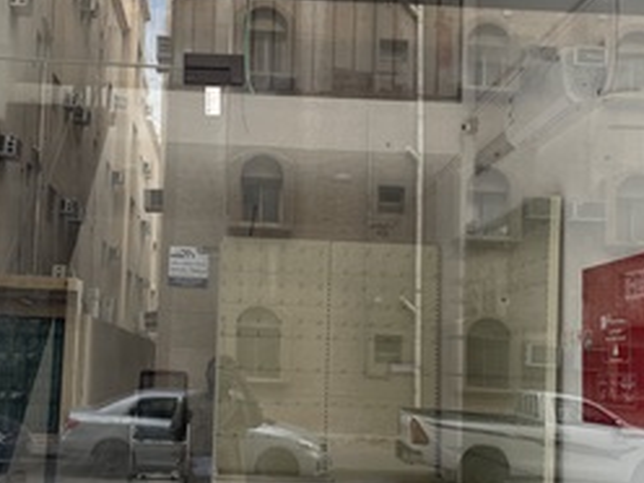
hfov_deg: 39.4
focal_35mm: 48
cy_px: 308
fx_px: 893
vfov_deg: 30.1
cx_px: 245
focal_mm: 4.2
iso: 32
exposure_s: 1/296
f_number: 1.6
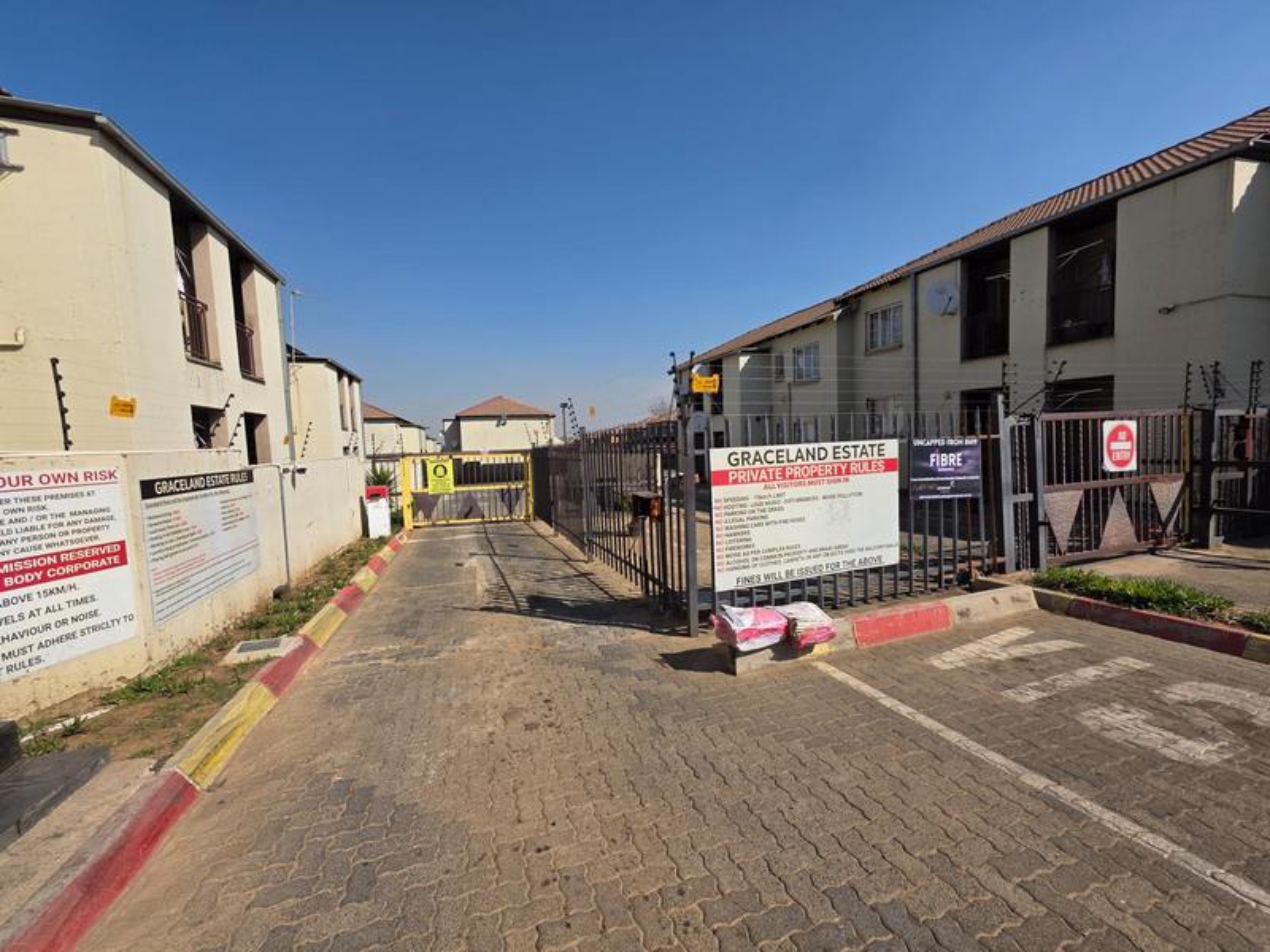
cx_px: 635
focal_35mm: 13
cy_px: 476
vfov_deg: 89.9
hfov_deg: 106.2
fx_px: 477
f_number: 1.9
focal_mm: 2.2
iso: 40
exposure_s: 1/2544
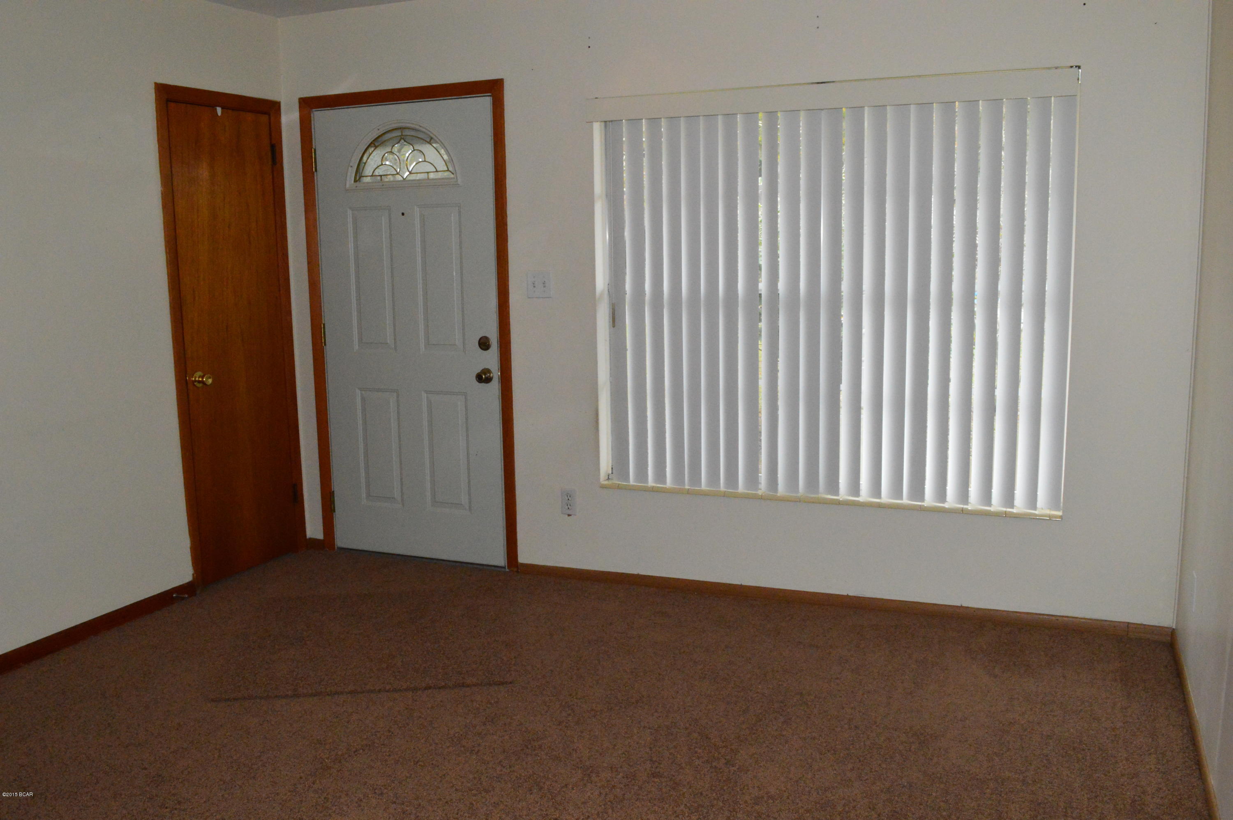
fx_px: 1026
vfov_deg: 43.5
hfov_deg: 62.0
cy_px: 410
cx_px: 616
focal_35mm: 30
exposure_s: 1/200
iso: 3200
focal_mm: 20
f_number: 11
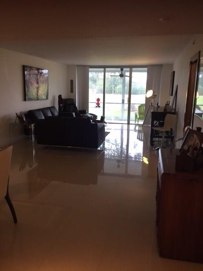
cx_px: 102
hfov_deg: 48.2
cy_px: 136
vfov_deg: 61.7
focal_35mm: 29
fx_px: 227
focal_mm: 4.15
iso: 80
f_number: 2.2
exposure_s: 1/30
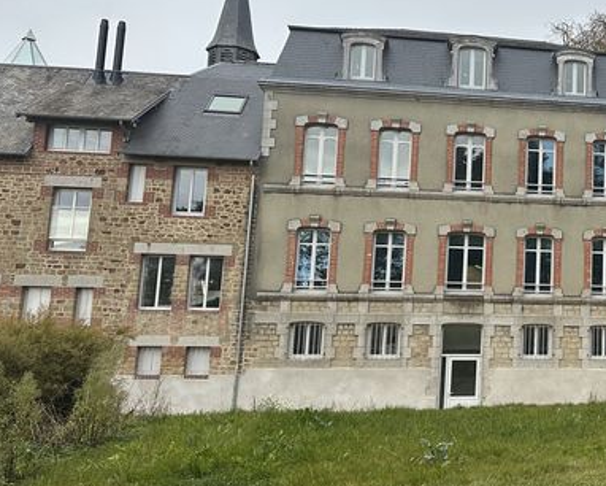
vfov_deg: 30.8
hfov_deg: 34.2
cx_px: 625
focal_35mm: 49
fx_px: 879
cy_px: 211
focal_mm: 6.86
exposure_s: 1/1393
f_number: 1.78
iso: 80
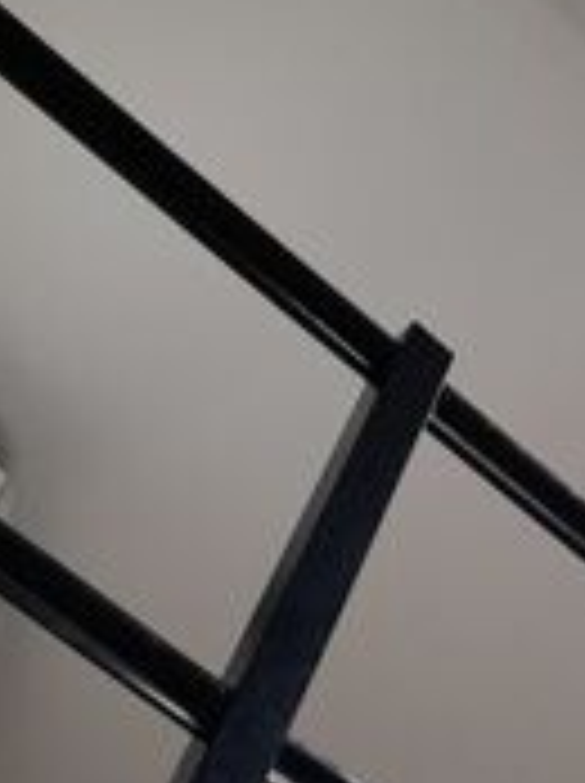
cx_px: 621
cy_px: 729
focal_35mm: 92
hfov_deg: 15.6
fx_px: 2078
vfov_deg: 20.8
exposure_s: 1/60
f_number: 2
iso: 50
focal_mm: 4.6
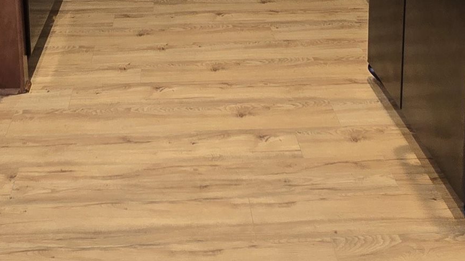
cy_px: -157
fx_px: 616
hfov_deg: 41.1
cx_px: 186
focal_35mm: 50
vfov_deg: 19.9
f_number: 2.2
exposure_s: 1/60
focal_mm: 2.2
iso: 100
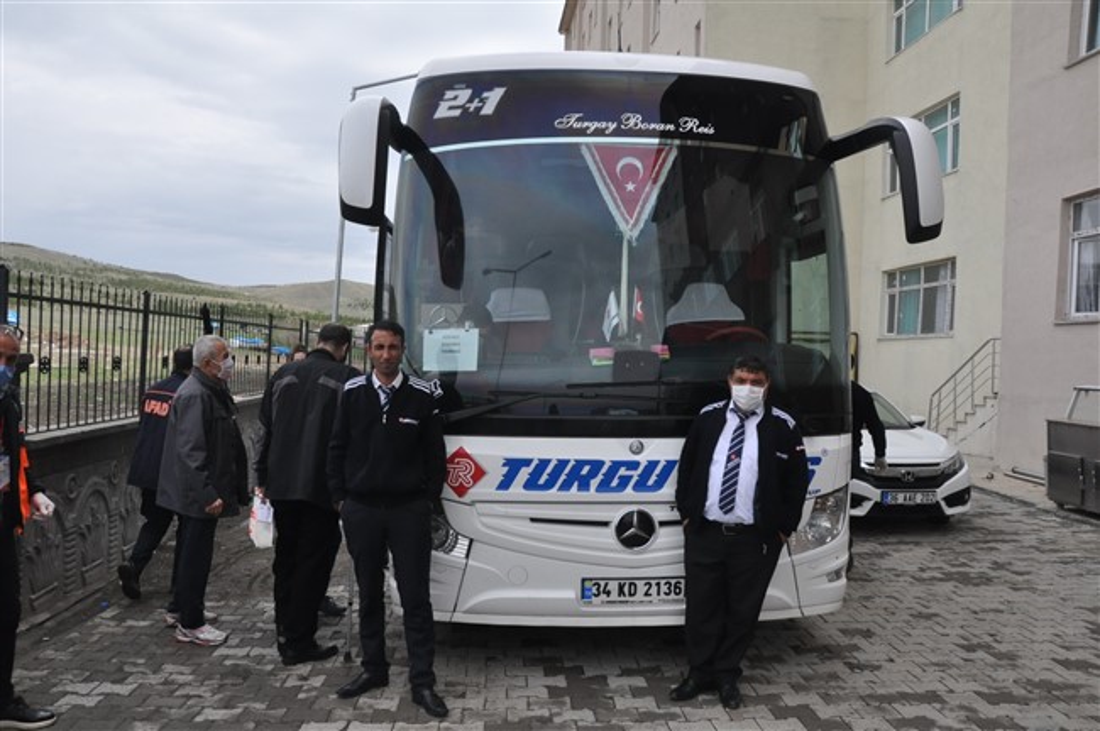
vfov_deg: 47.8
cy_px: 366
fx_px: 824
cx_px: 550
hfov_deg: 67.4
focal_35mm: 27
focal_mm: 18
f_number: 13
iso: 1000
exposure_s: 1/640
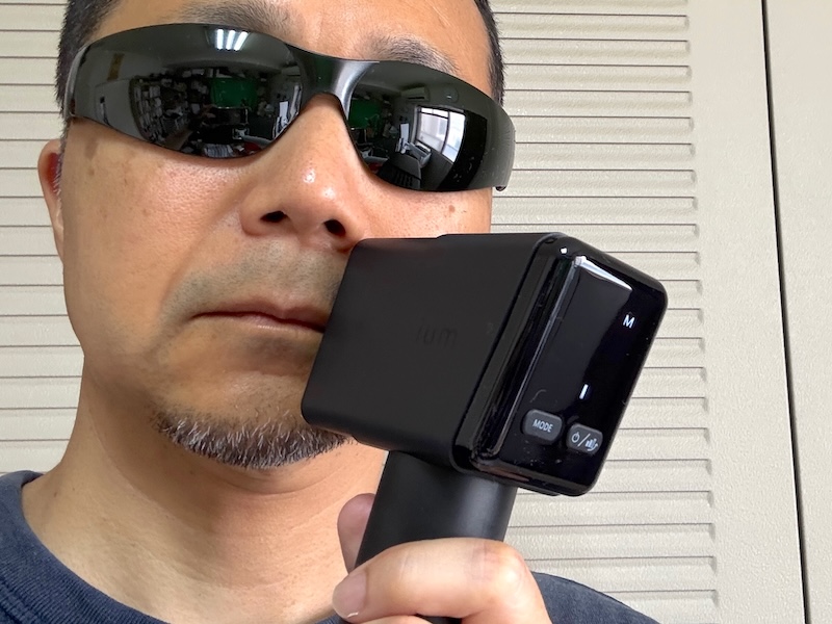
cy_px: 312
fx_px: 721
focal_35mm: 30
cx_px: 416
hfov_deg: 60.0
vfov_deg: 46.8
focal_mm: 2.69
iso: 250
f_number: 1.9
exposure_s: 1/50
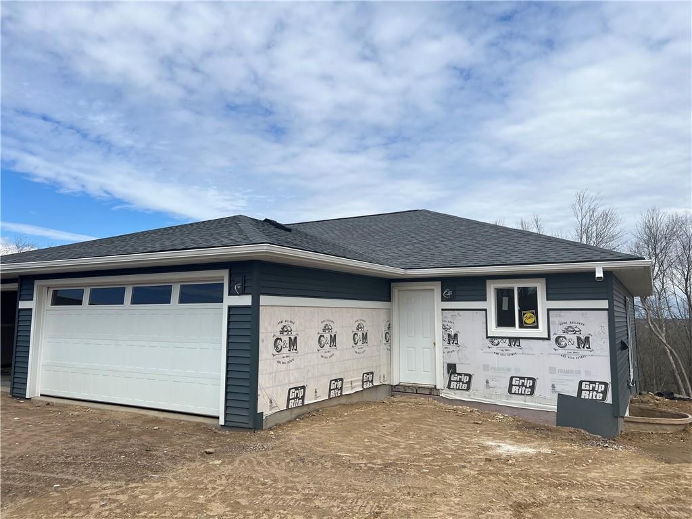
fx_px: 520
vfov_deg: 53.1
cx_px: 346
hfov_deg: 67.3
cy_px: 260
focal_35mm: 26
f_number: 1.5
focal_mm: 5.7
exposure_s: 1/6211
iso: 50
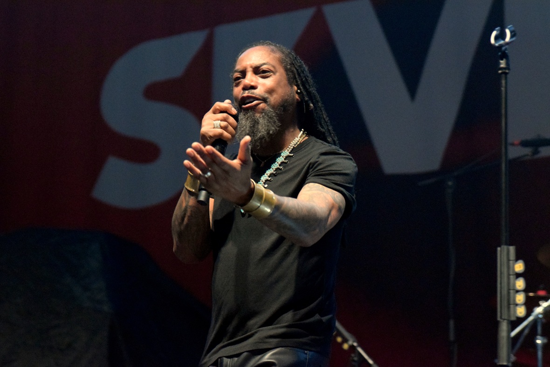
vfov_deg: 15.2
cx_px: 275
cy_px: 184
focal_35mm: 90
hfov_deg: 22.6
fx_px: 1375
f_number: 2.8
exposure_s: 1/125
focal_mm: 60
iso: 6400
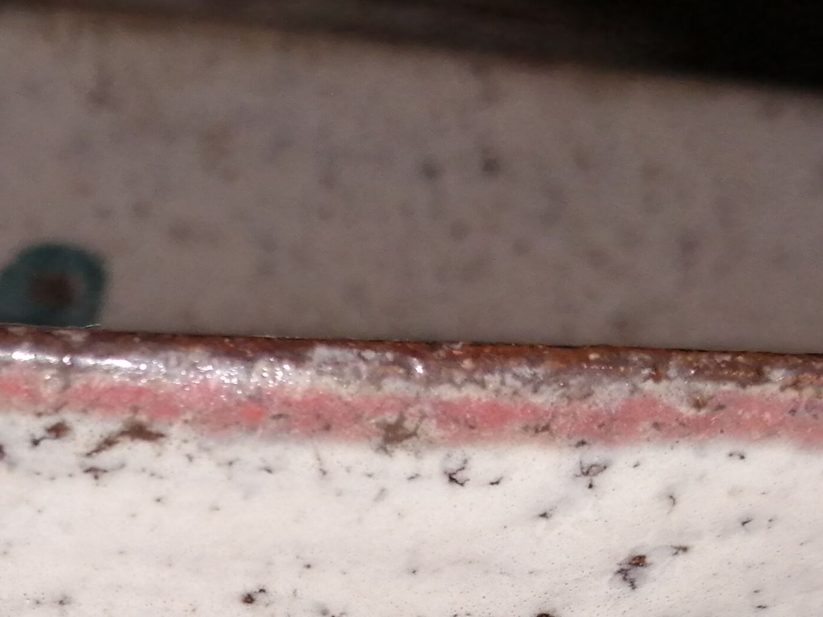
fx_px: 1854
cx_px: 31
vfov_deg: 17.8
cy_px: 785
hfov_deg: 24.1
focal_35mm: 78
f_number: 1.8
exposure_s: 1/218
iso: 50
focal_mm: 3.46
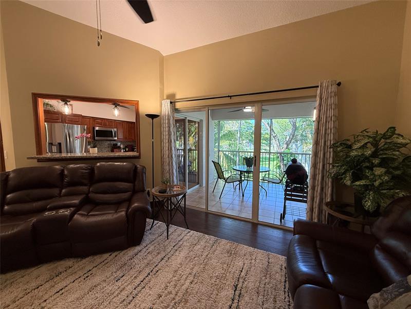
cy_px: 154
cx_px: 206
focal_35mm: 14
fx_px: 166
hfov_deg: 102.1
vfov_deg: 85.7
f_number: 2.2
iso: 200
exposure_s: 1/120
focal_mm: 2.22
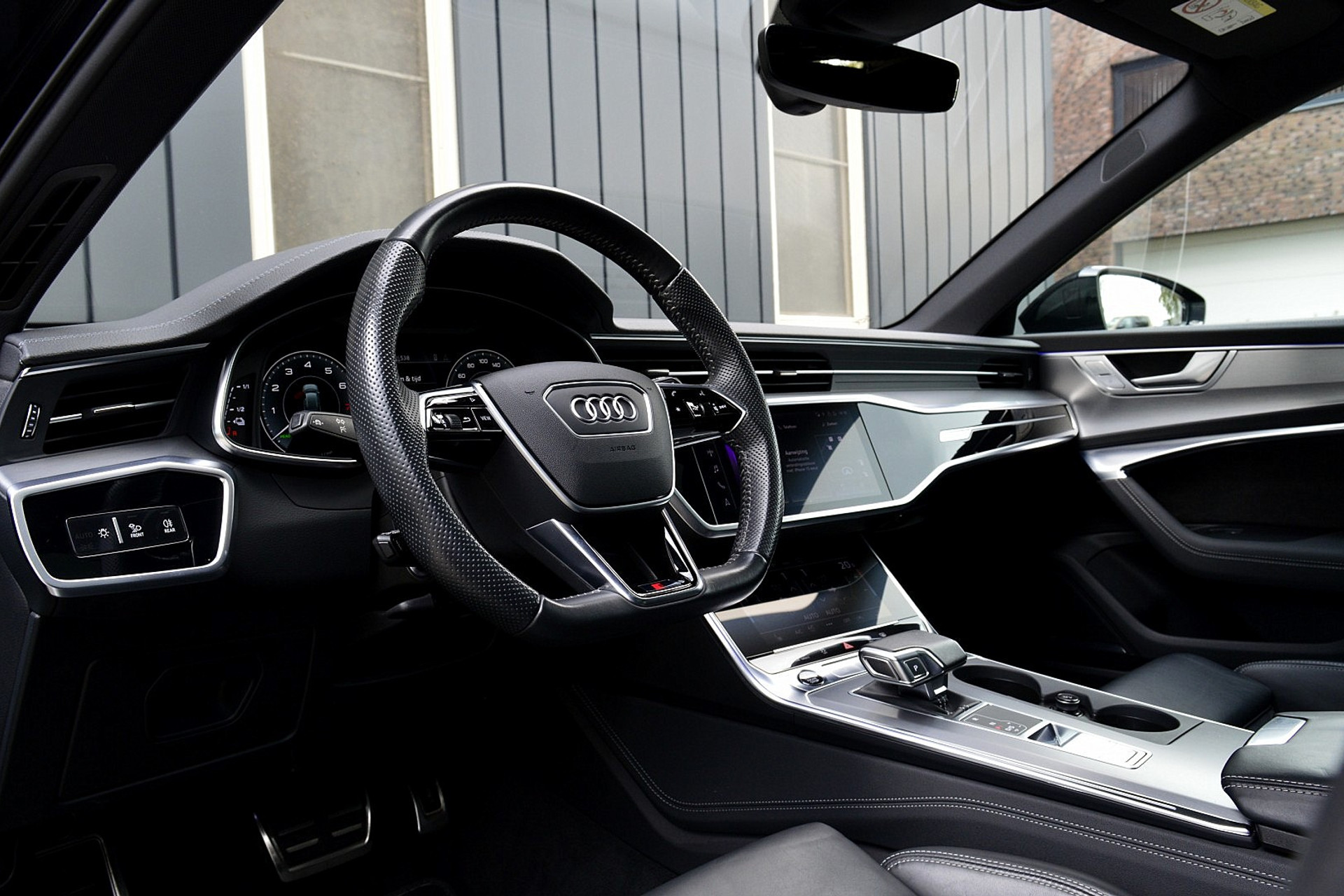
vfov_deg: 47.9
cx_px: 672
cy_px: 448
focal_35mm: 27
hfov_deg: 67.4
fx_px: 1008
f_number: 8
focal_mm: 18
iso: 640
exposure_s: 1/60
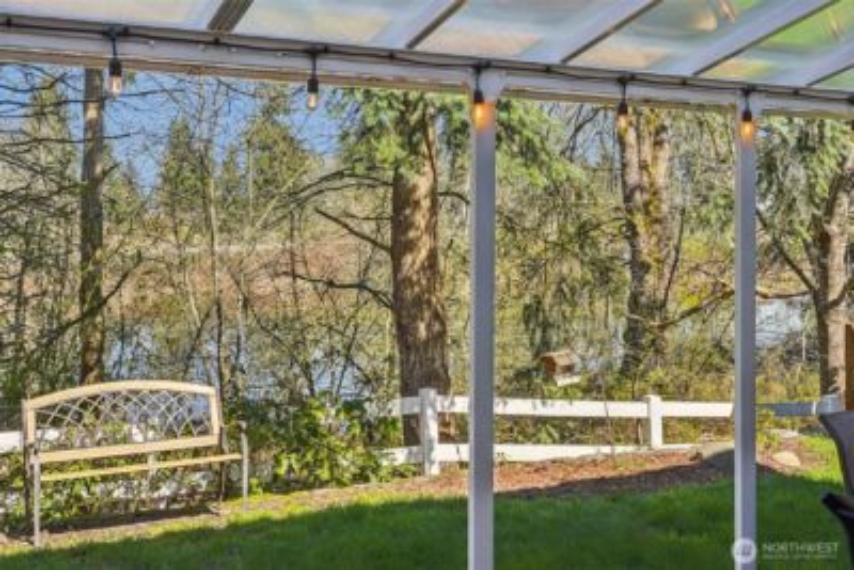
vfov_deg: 31.9
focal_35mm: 42
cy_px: 285
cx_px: 427
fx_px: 997
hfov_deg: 46.4
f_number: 8
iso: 125
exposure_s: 1/125
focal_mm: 28
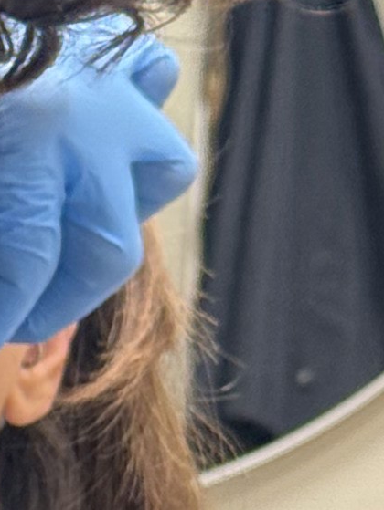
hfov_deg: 4.2
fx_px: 5112
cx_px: -384
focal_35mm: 346
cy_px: 488
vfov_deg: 5.7
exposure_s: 1/100
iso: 100
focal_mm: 6.76
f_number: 1.78
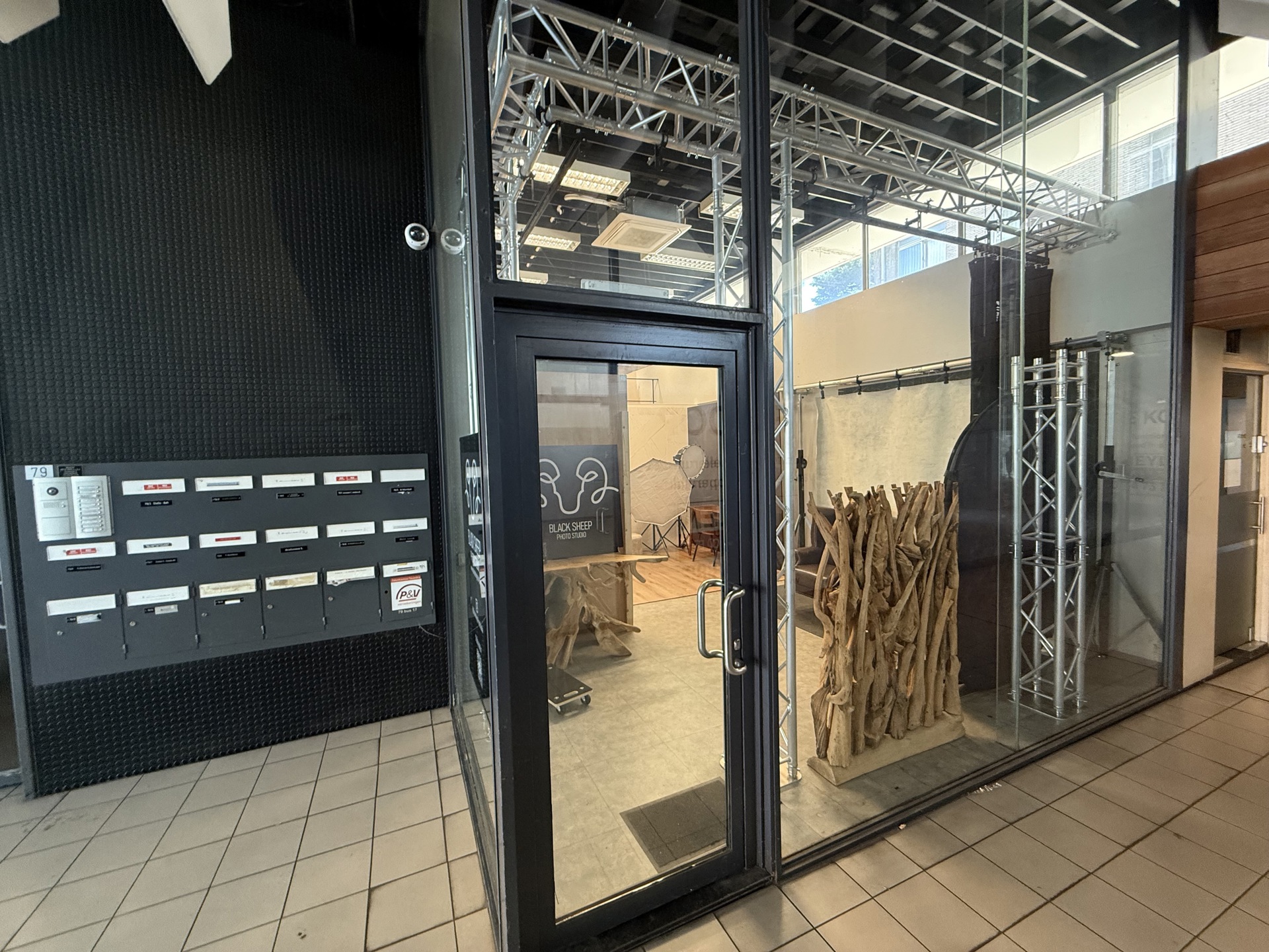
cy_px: 476
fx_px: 513
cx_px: 634
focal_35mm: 14
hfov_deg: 102.1
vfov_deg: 85.7
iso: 250
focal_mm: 2.22
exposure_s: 1/50
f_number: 2.2
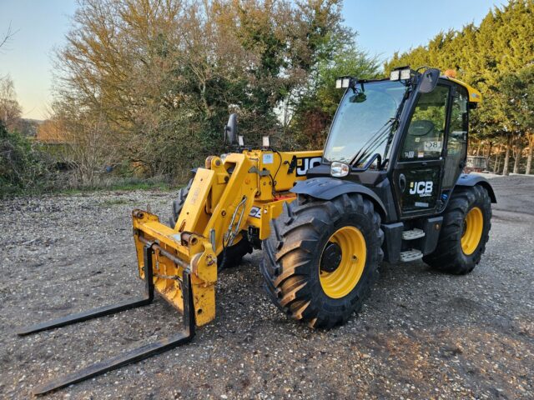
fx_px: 355
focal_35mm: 23
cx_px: 267
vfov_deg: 58.9
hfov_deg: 73.9
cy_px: 200
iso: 64
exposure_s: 1/100
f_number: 1.8
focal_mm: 5.4
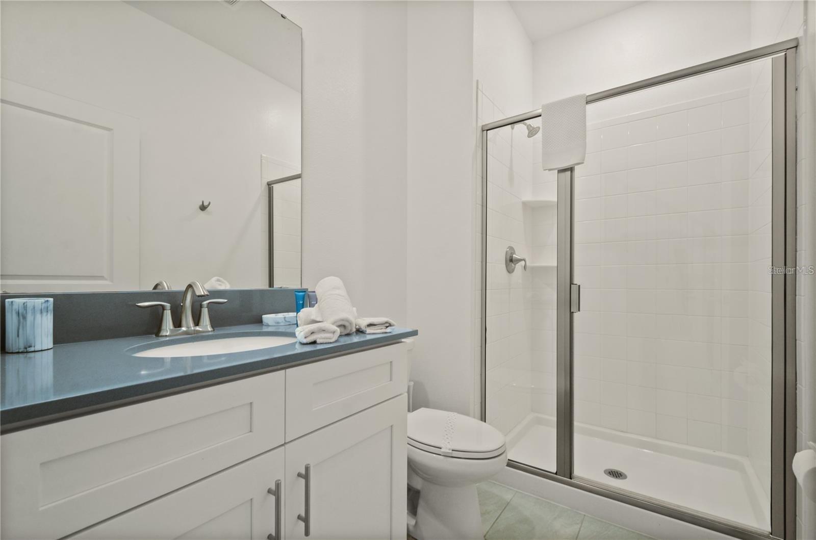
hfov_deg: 100.5
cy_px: 270
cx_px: 408
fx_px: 339
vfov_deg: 77.0
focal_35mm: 15
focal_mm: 10
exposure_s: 1/4
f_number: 8
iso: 200
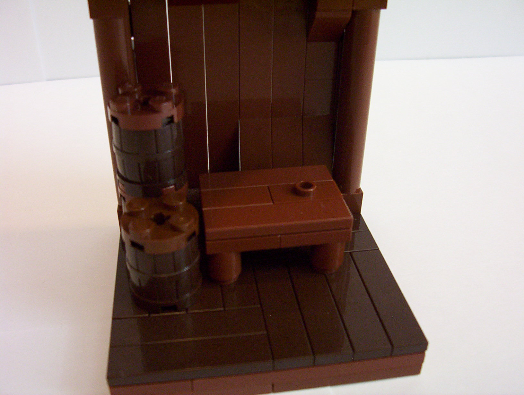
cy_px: 198
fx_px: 652
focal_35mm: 43
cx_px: 262
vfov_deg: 33.7
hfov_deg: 43.8
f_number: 2.73
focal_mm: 5.77
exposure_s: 1/23.1
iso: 200
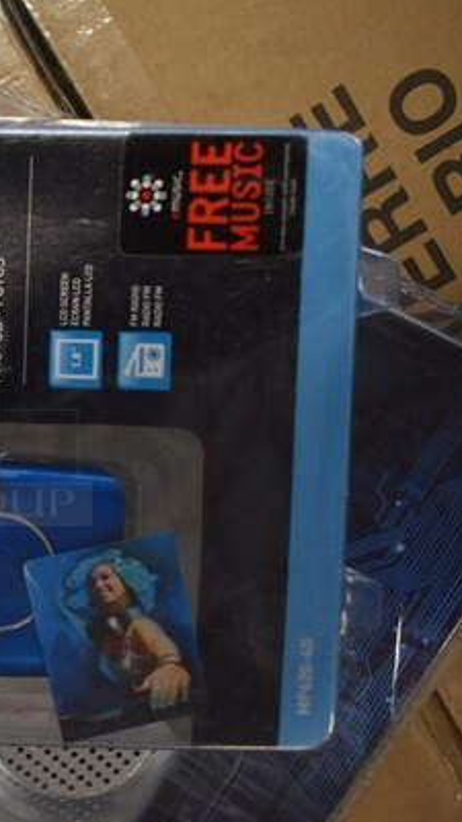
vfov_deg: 42.9
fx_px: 1045
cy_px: 417
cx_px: -136
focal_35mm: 48
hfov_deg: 22.4
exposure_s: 1/125
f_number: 3.5
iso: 900
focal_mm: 20
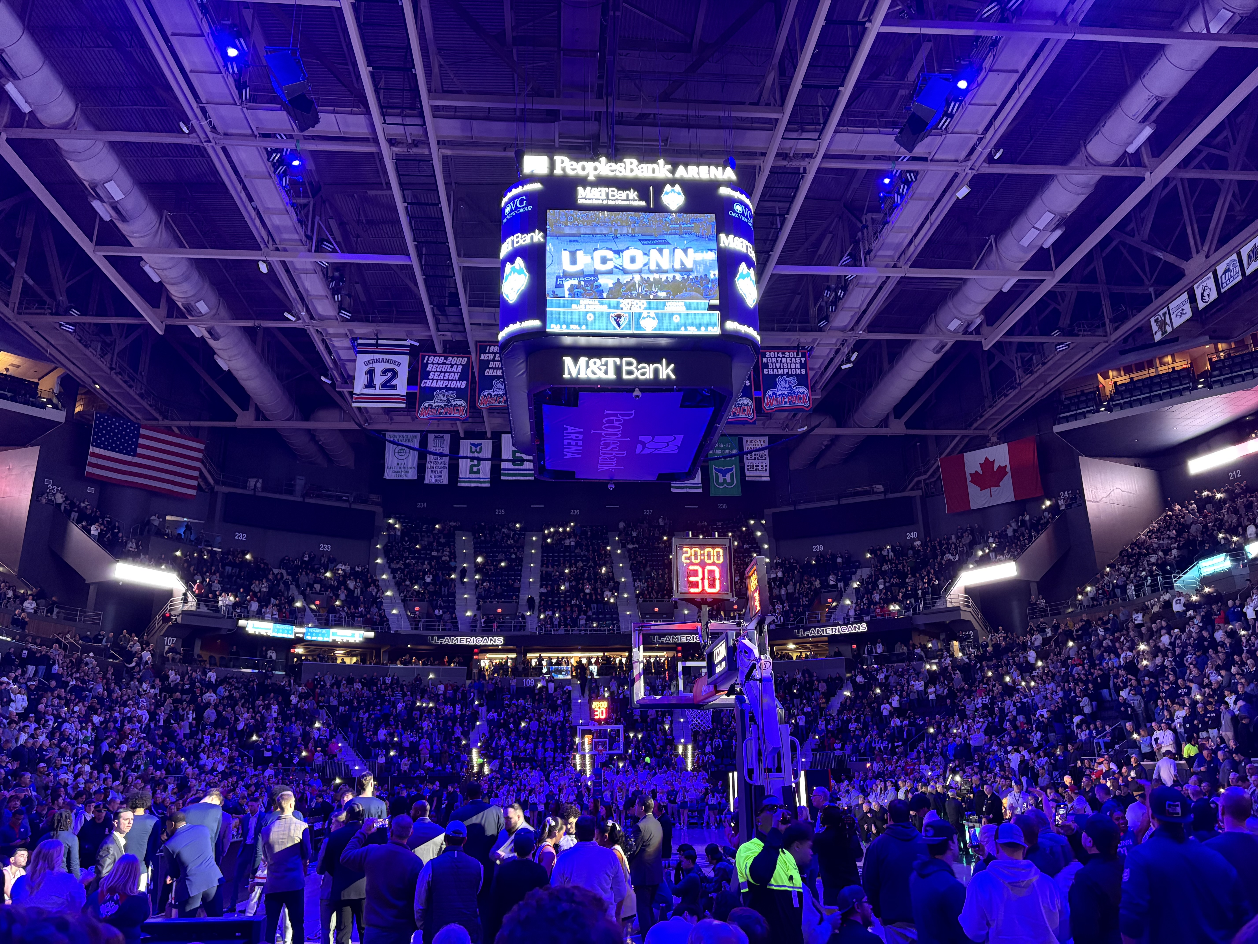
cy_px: 472
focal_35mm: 26
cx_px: 629
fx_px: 945
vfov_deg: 53.1
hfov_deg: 67.3
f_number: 1.6
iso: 640
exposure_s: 1/30
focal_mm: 5.96
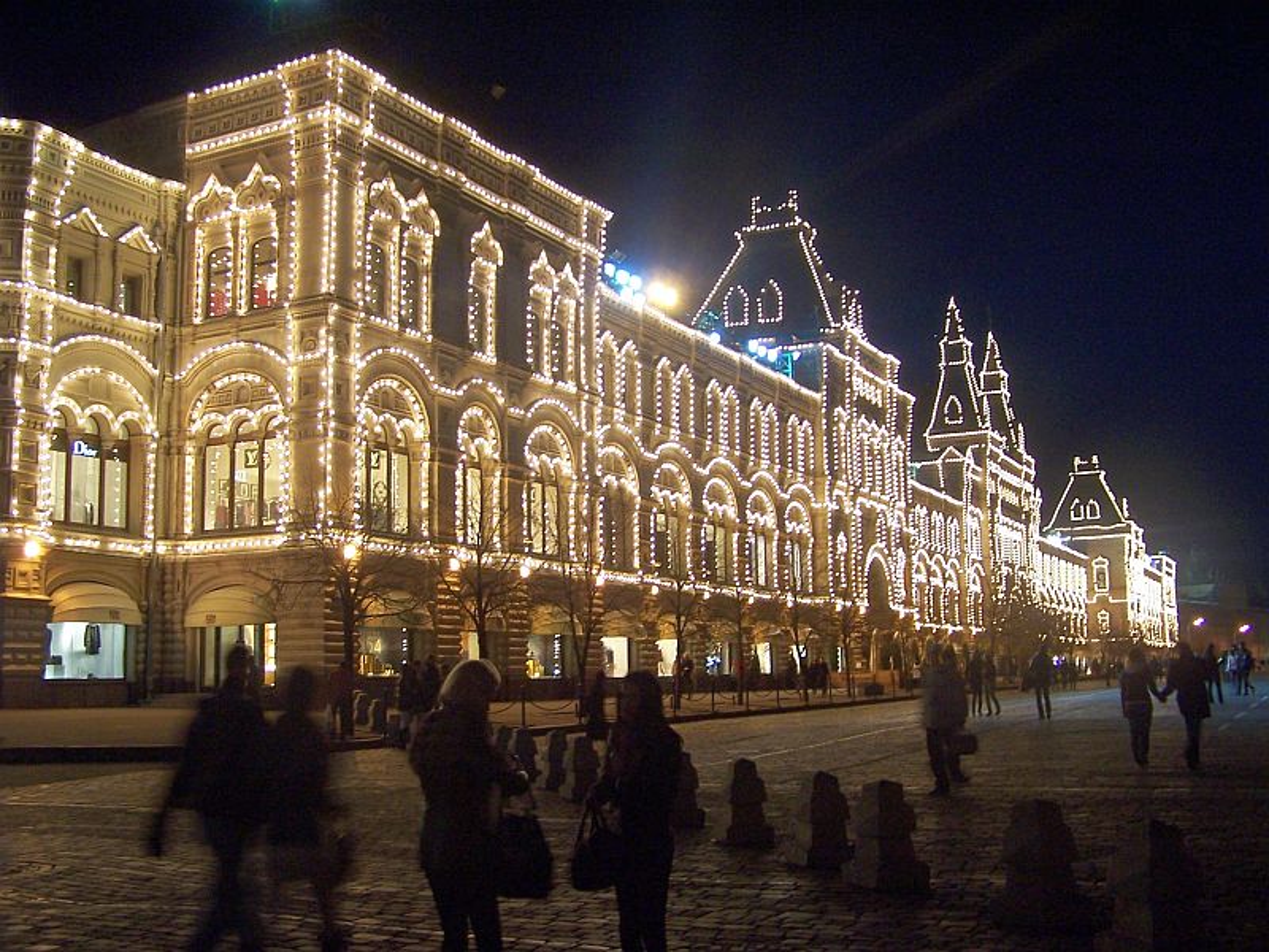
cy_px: 476
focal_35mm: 38
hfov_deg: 49.0
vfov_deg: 37.7
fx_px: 1393
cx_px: 634
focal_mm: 6.3
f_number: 2.8
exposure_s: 1/8
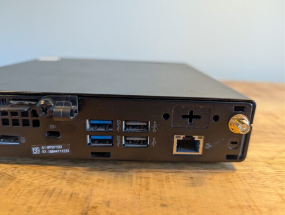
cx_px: 142
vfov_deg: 57.0
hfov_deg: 71.5
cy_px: 108
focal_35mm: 24
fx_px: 198
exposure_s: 1/100
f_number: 1.68
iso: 136
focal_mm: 6.9
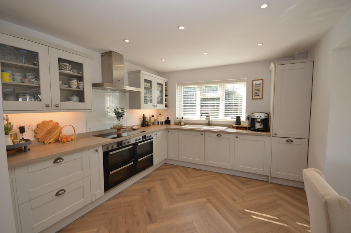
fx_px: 146
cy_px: 116
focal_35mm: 15
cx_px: 176
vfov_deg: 77.2
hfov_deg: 100.4
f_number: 5.6
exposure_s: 1/125
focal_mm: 10
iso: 280
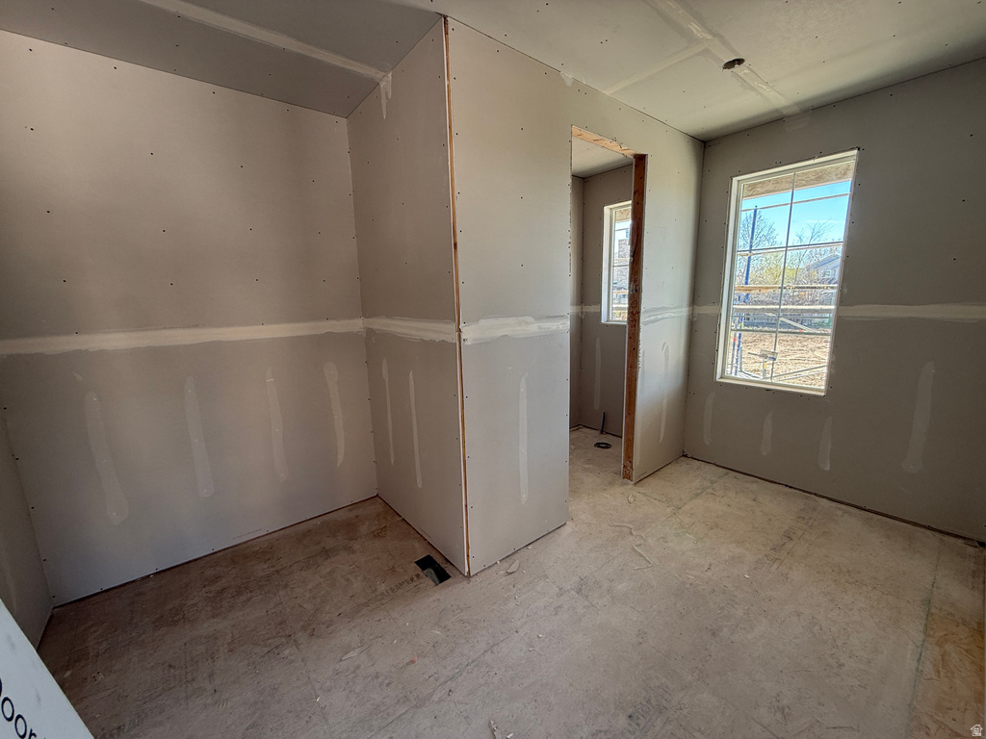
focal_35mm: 14
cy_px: 370
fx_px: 399
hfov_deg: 102.1
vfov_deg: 85.7
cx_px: 493
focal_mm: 2.22
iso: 125
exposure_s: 1/99
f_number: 2.2
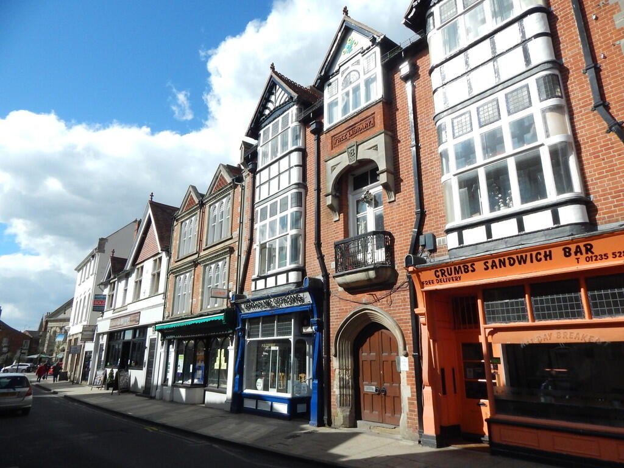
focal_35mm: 23
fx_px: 415
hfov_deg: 73.9
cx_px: 312
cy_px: 234
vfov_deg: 58.9
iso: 400
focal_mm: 4
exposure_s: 1/1500
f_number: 6
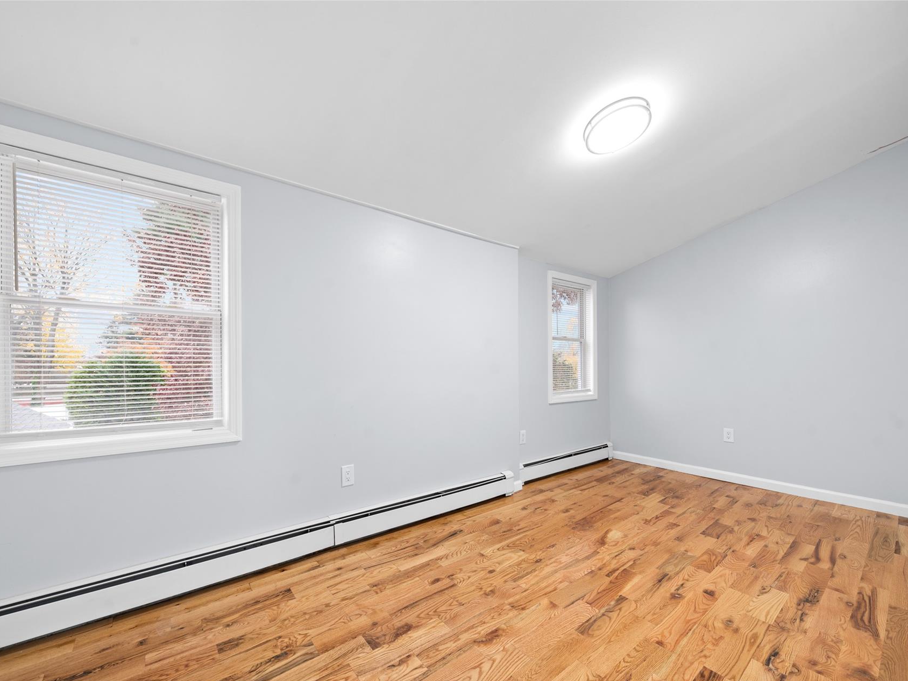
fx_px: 367
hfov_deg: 102.0
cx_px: 444
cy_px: 367
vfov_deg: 85.5
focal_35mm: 14
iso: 250
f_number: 8
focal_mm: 12
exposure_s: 1/2
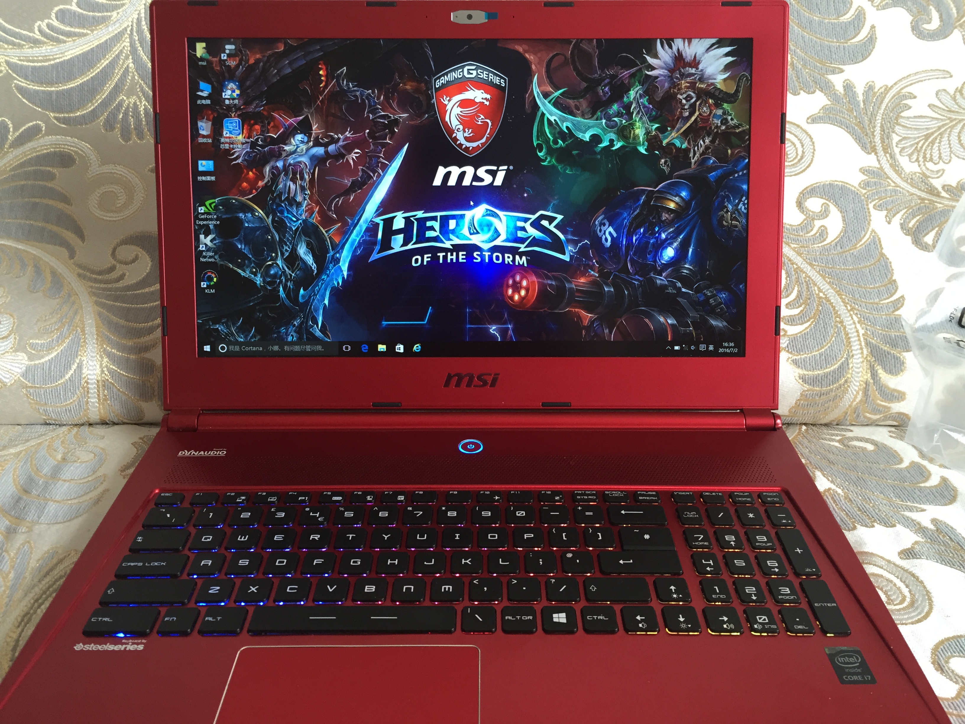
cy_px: 362
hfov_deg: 61.7
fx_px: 808
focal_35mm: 29
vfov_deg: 48.2
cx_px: 482
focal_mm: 4.15
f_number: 2.2
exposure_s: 1/30
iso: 80
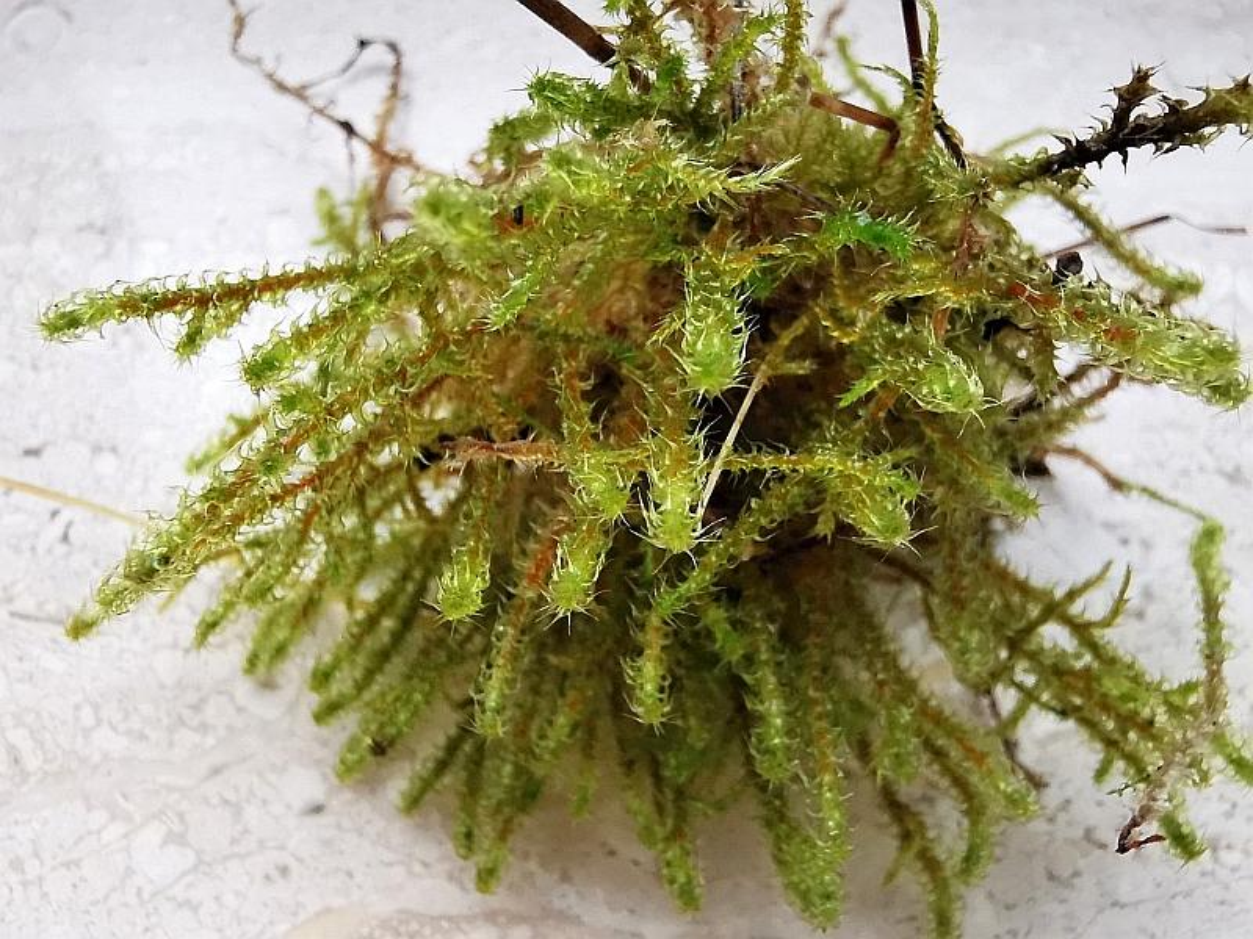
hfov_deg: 65.3
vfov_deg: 51.4
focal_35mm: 27
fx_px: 977
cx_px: 626
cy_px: 470
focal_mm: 2.35
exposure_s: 1/33.3
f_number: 2.2
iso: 250
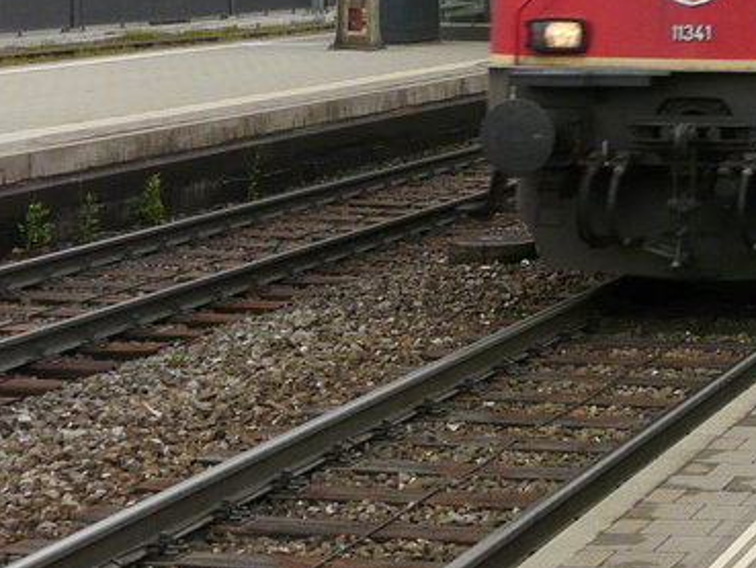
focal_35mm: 122
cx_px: 791
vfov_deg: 12.0
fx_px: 2665
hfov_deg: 15.8
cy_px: -43
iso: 100
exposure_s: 1/200
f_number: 4.5
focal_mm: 7.4
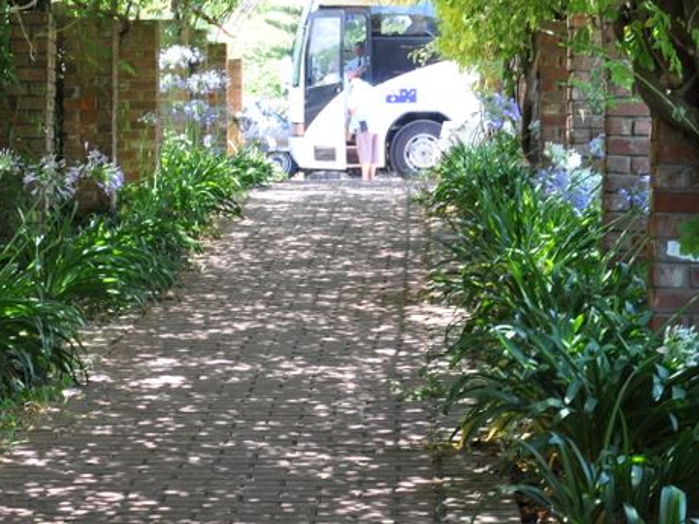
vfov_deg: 9.2
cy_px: 24
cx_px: 258
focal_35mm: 160
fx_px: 3232
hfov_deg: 12.3
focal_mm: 50
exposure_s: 1/40
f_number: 6.3
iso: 200
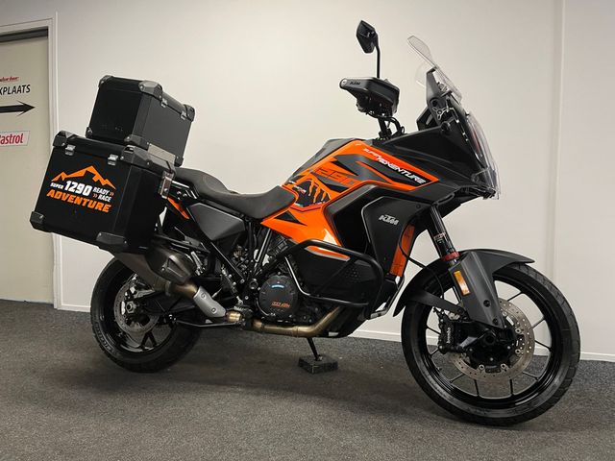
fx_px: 462
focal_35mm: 26
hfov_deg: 67.3
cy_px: 230
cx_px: 308
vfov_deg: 53.1
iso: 100
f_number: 1.6
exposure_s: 1/50
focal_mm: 5.1
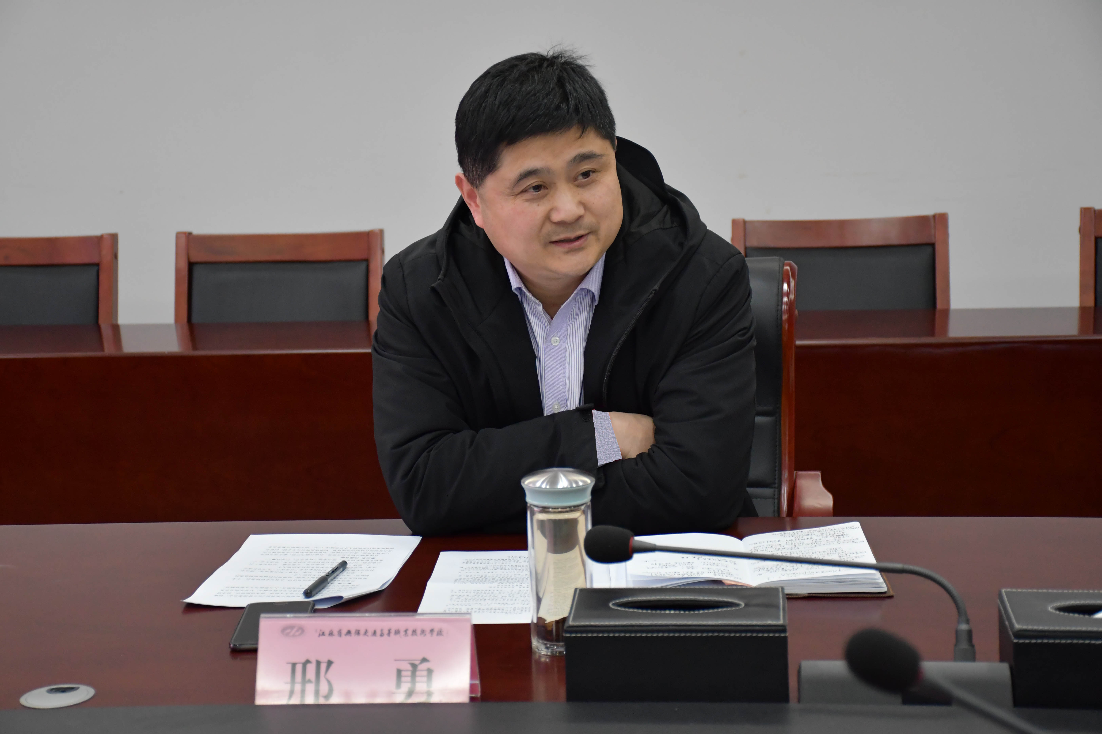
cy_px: 367
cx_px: 551
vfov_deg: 18.2
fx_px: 2296
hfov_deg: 27.0
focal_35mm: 75
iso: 2200
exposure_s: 1/125
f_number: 4.8
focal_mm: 50
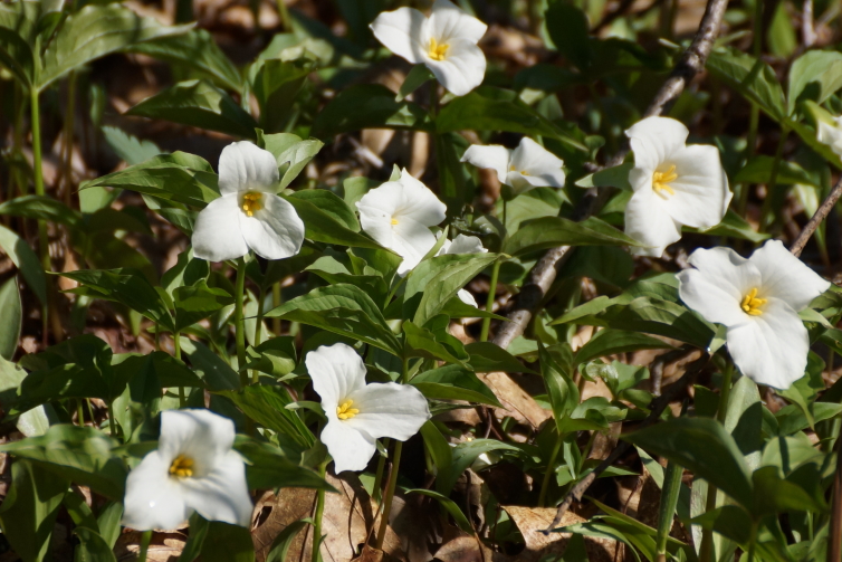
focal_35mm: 497
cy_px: 344
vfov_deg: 2.8
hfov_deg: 4.1
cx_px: 525
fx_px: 11626
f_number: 6.3
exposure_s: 1/400
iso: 200
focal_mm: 250
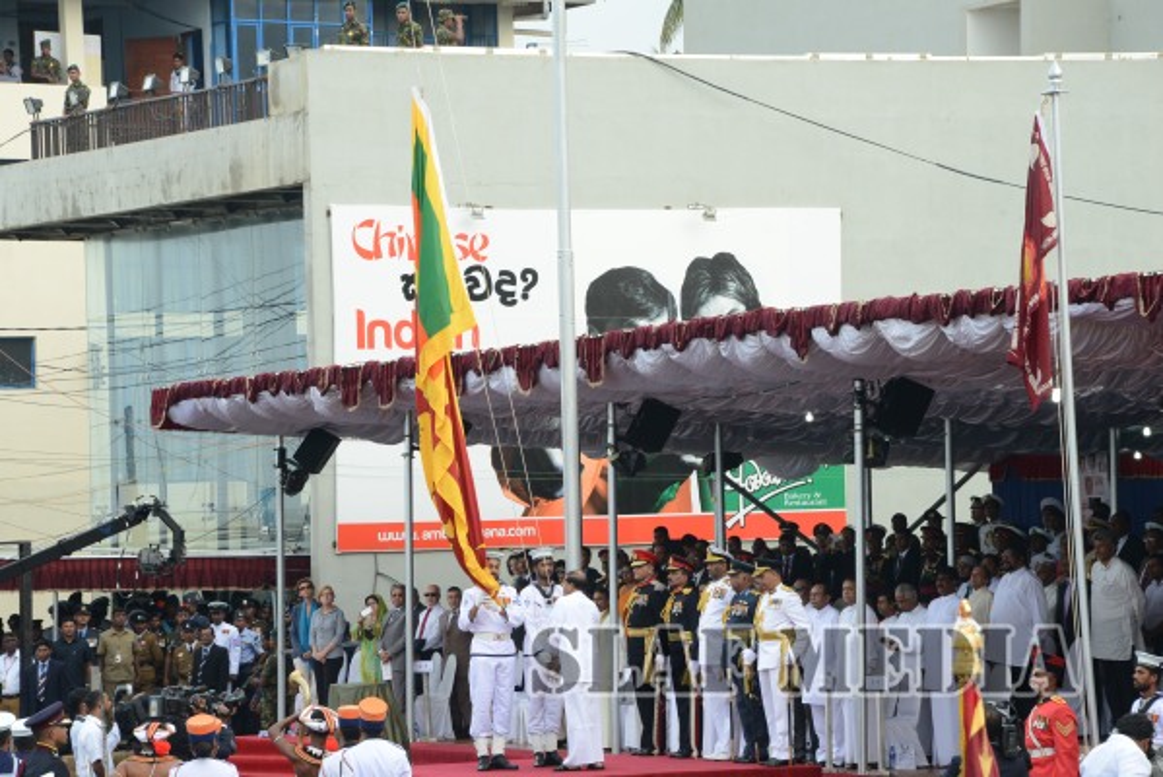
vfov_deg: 8.6
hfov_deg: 12.8
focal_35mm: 160
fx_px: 5171
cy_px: 388
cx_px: 582
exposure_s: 1/160
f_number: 13
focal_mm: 160
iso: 640
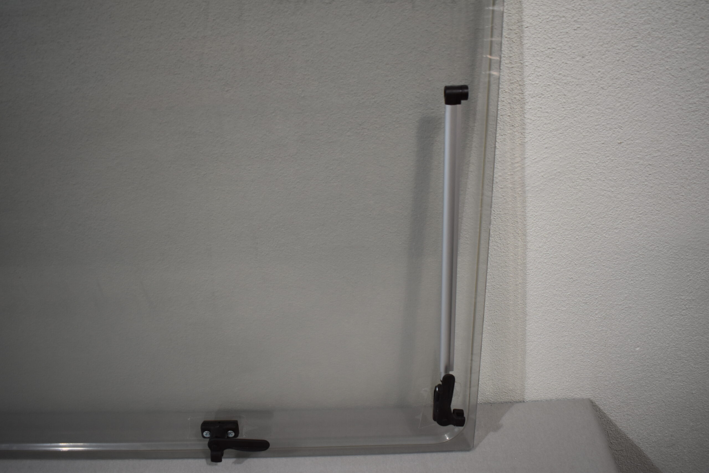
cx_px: 354
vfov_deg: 40.0
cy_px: 236
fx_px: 650
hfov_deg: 57.2
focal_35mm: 33
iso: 450
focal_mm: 22
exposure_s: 1/250
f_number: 3.8
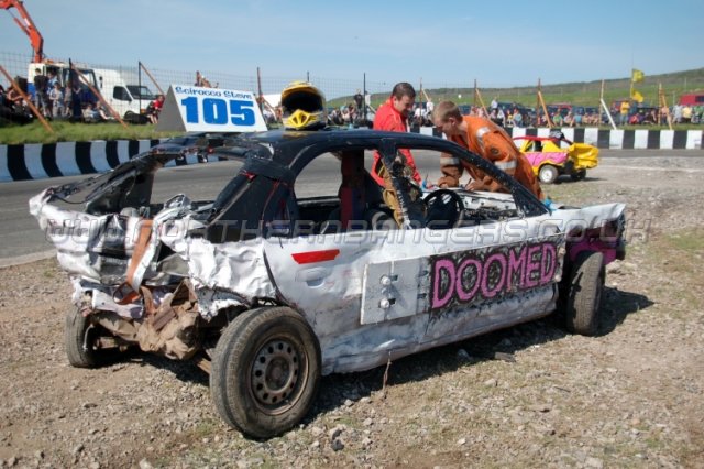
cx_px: 352
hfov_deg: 49.6
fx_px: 762
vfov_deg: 34.2
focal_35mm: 39
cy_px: 234
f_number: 4.2
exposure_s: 1/1250
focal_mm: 26
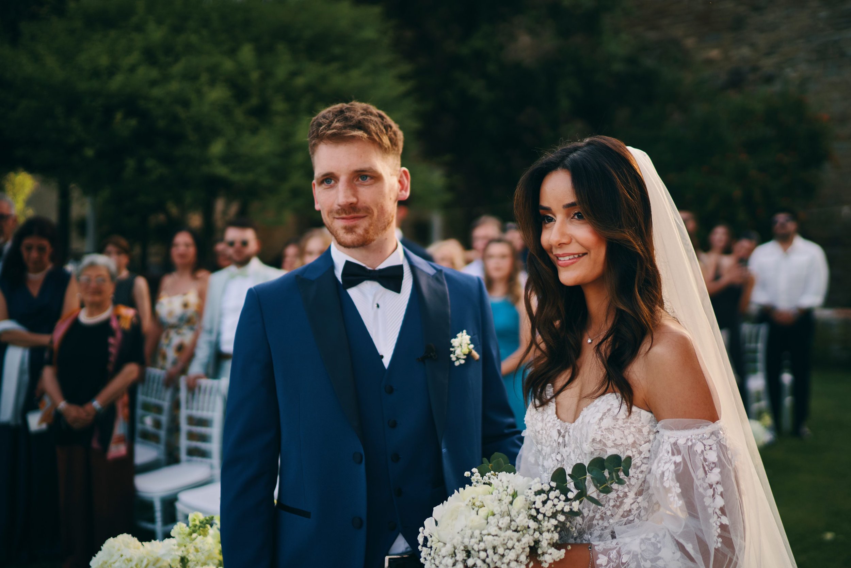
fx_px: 827
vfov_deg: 37.9
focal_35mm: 35
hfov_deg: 54.4
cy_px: 284
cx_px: 426
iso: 200
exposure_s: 1/2500
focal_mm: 35
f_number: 1.4
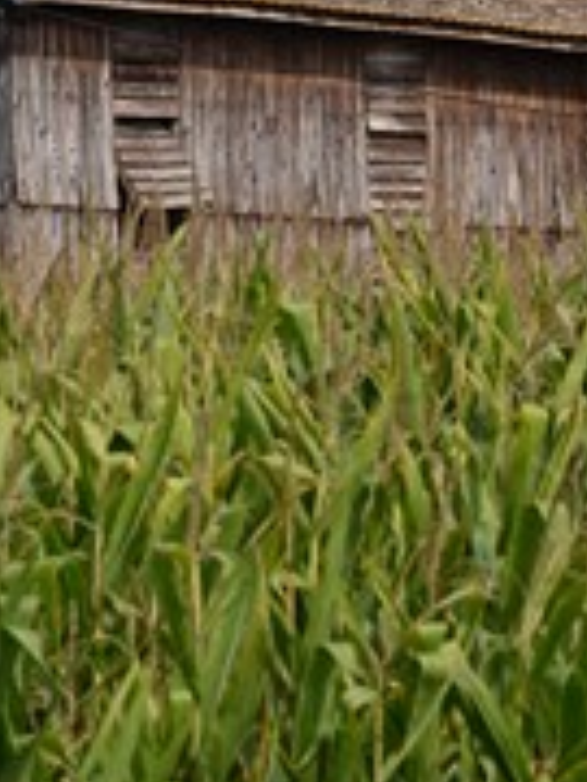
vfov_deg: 6.9
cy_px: 98
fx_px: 6512
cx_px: 157
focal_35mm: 288
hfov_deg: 5.2
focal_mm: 72
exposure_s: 1/250
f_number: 8
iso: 100
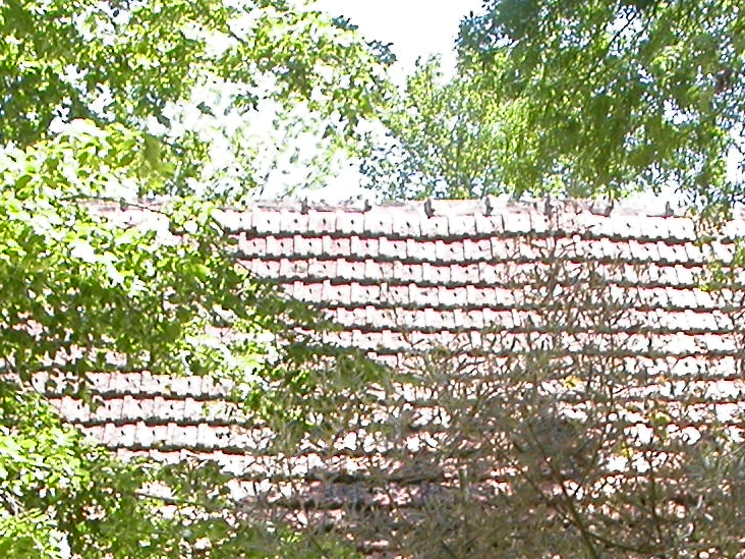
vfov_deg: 11.9
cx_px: 352
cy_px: 859
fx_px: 2540
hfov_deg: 16.7
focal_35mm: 118
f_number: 4.7
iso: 100
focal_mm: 7.85
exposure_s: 1/142
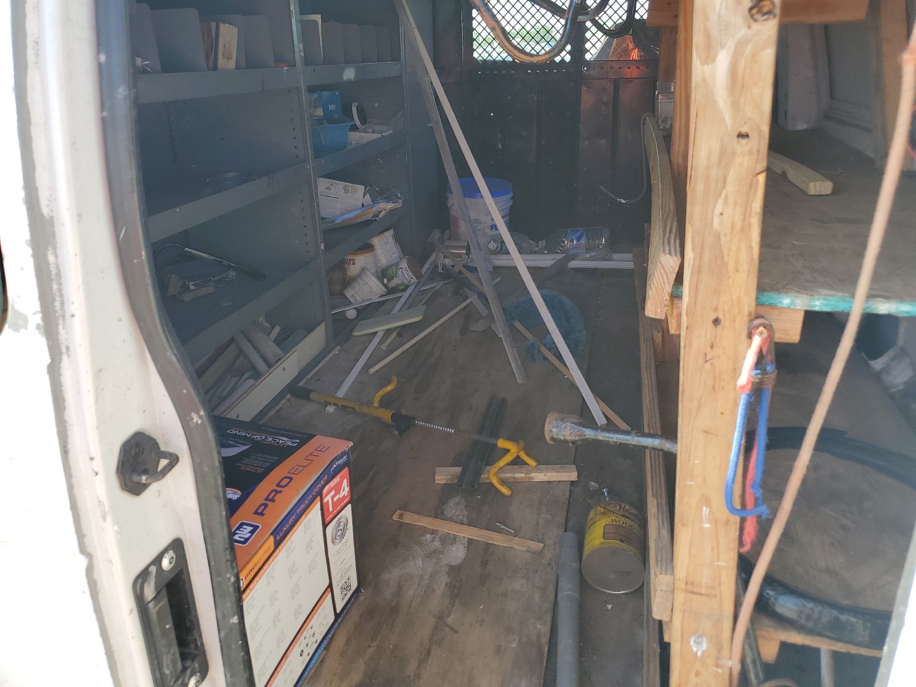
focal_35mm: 26
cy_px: 344
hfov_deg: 67.3
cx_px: 458
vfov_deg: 53.1
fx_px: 688
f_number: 1.5
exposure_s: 1/556
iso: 50
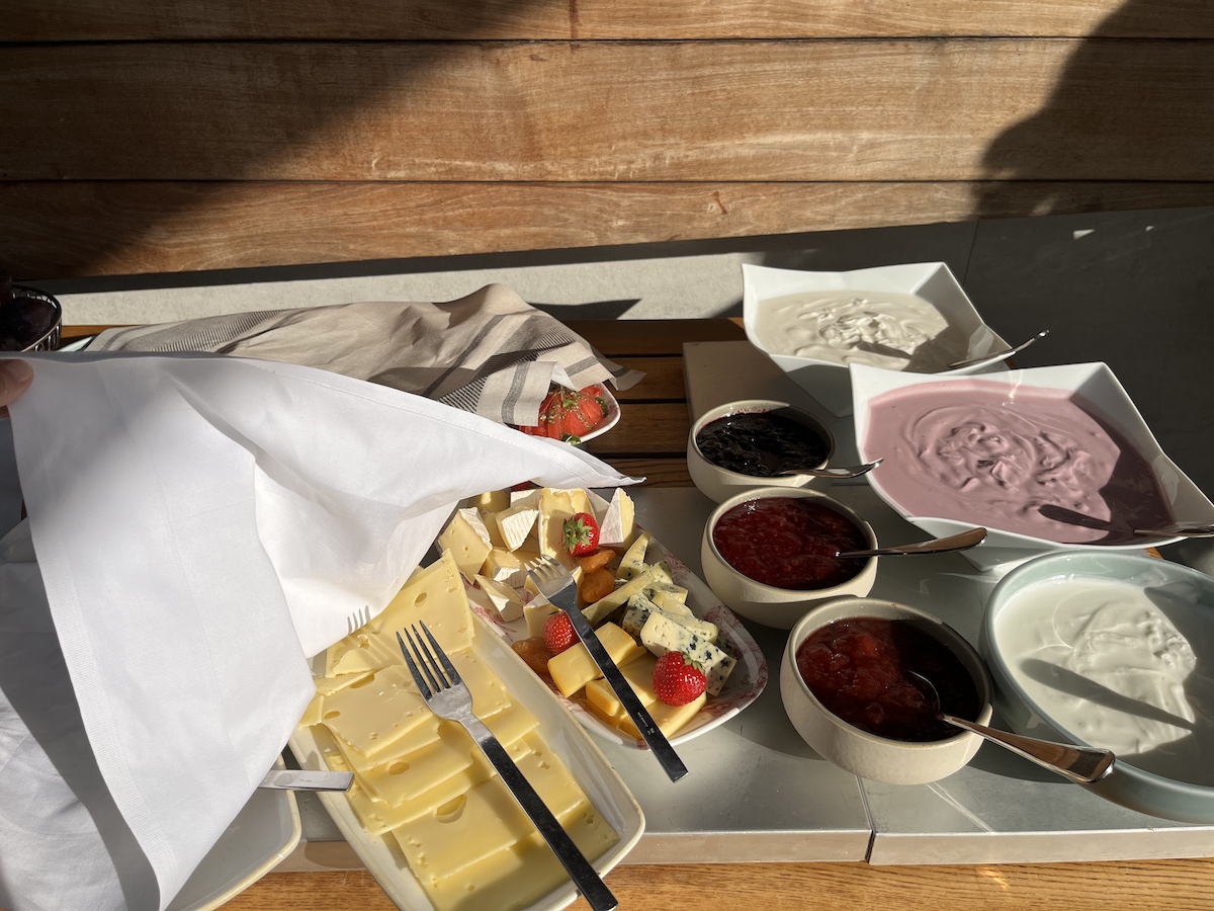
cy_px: 456
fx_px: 912
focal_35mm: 26
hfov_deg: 67.3
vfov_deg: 53.1
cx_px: 607
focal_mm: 5.1
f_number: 1.6
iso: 50
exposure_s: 1/5848
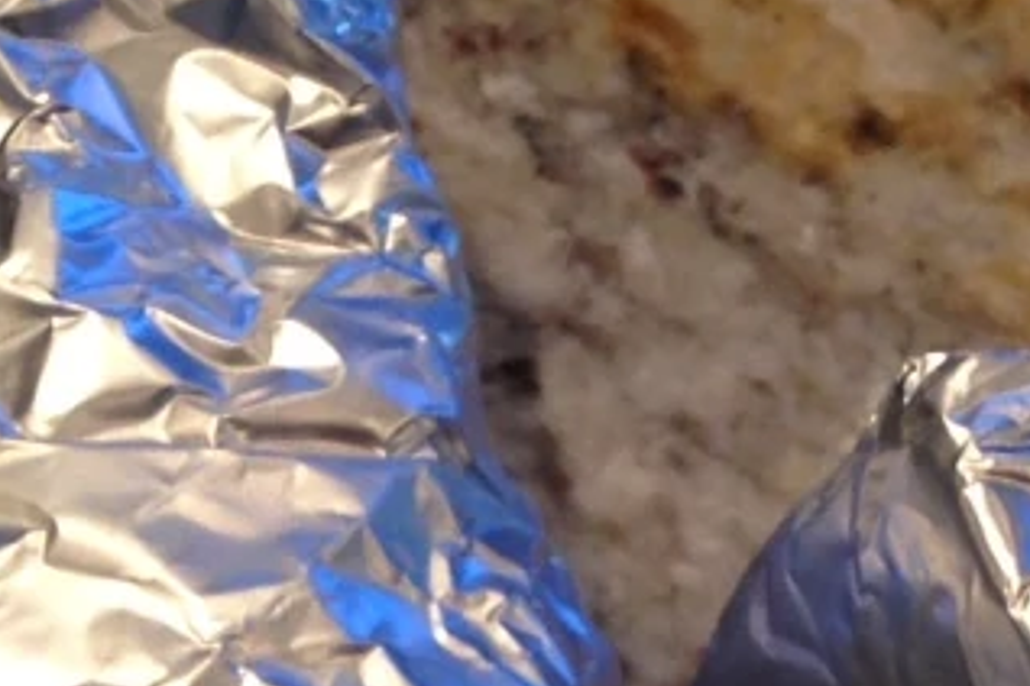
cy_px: 971
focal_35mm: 176
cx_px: 411
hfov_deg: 11.7
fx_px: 5035
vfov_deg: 7.7
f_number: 2.4
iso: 64
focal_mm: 4.12
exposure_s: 1/20
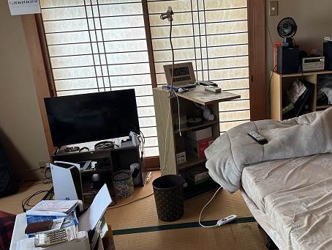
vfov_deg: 44.2
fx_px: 307
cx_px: 203
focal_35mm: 32
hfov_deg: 56.3
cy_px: 114
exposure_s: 1/120
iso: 125
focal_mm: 6.86
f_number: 1.78
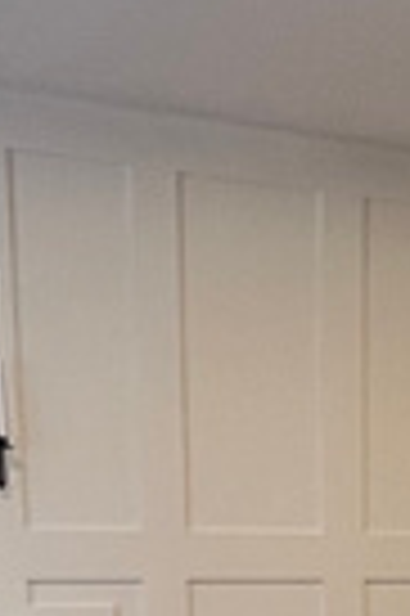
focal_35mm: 101
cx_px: 509
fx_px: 1730
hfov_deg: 13.1
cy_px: 1025
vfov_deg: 17.4
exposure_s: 1/60
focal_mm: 1.57
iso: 125
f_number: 1.8
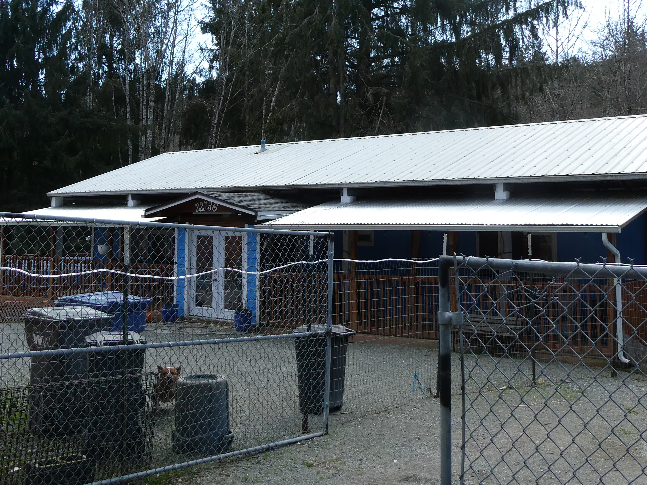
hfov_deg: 45.8
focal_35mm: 41
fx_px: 766
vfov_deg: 34.8
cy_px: 156
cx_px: 316
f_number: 3.3
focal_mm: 4.3
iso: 80
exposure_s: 1/320
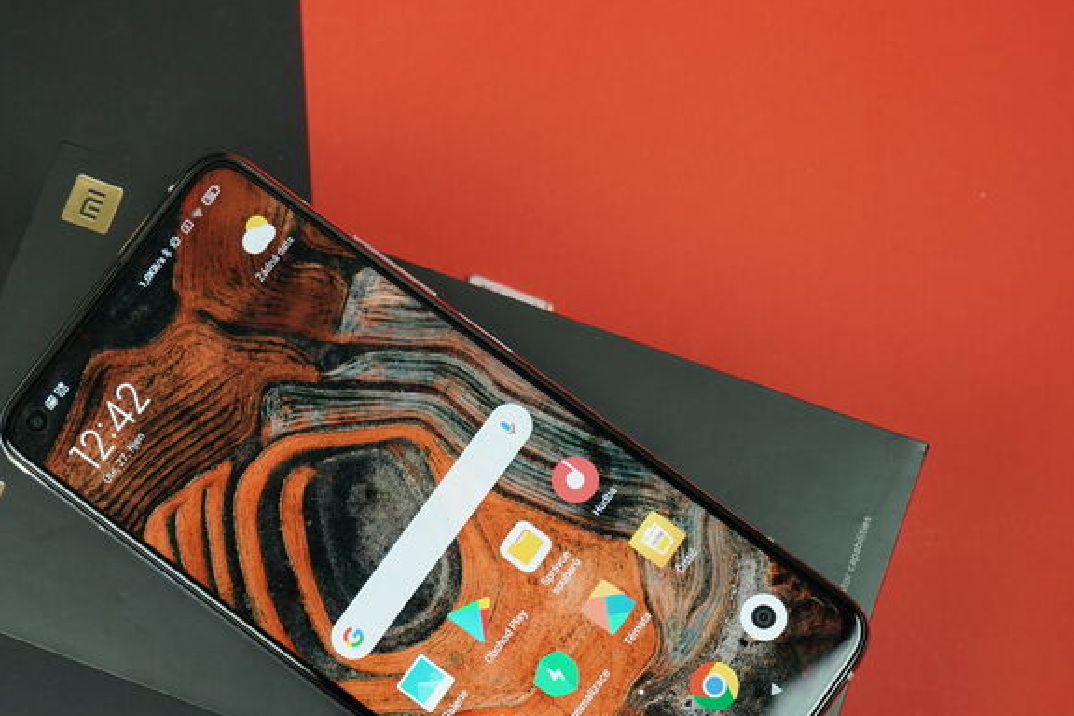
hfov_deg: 33.3
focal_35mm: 60
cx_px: 431
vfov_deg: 22.5
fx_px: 1790
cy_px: 474
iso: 2000
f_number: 8
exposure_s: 1/160
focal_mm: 36
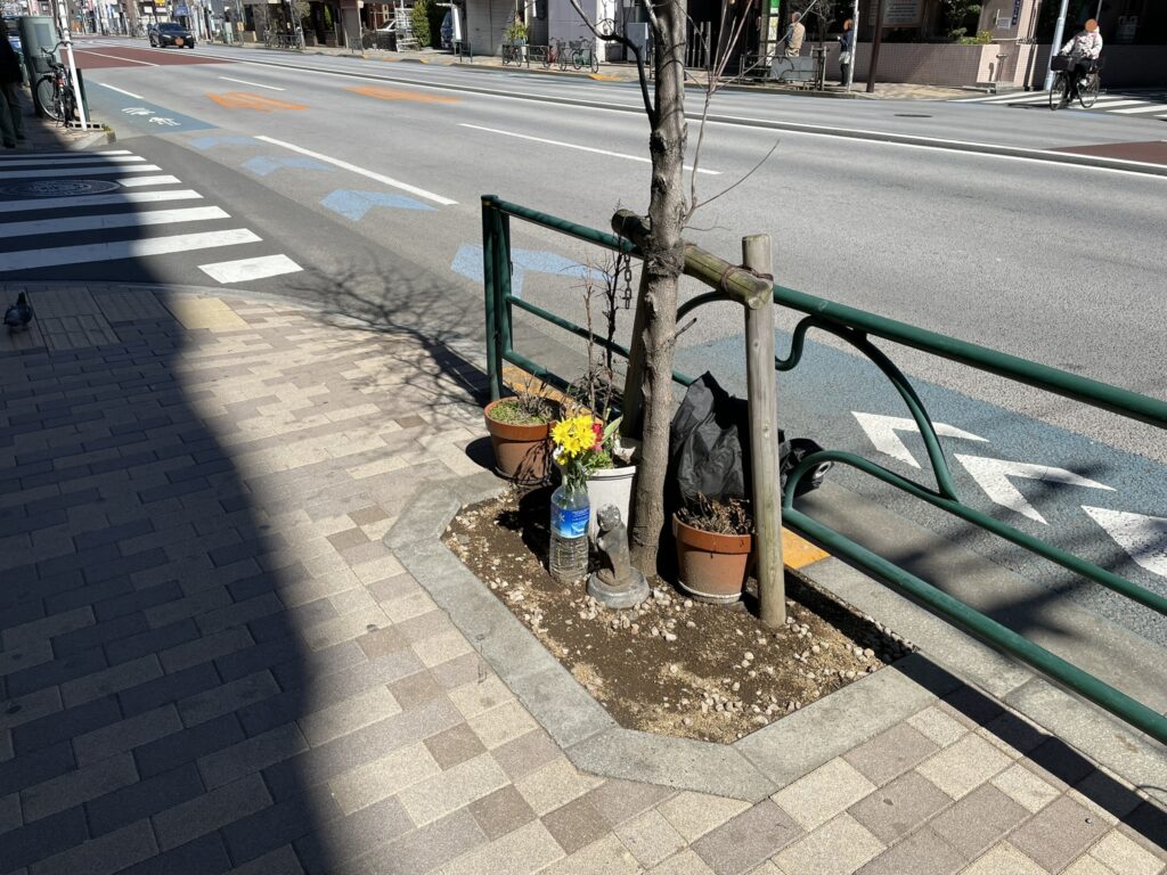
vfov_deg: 53.1
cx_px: 584
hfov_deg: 67.3
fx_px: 877
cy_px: 438
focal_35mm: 26
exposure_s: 1/3040
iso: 32
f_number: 1.6
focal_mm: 4.2
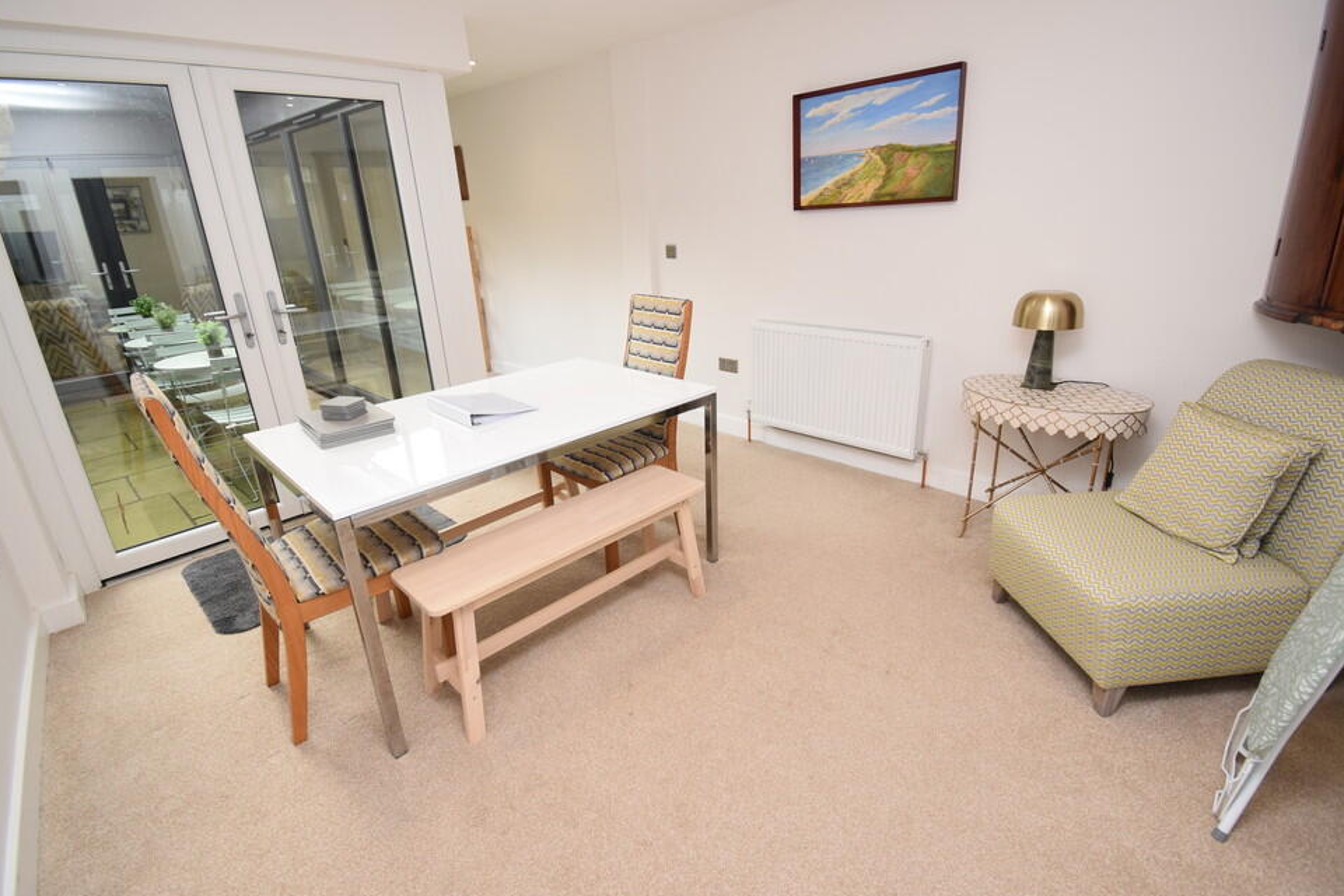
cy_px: 432
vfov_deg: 73.7
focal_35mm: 16
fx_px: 597
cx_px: 685
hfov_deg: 96.7
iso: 560
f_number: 5.6
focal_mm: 10
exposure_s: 1/125
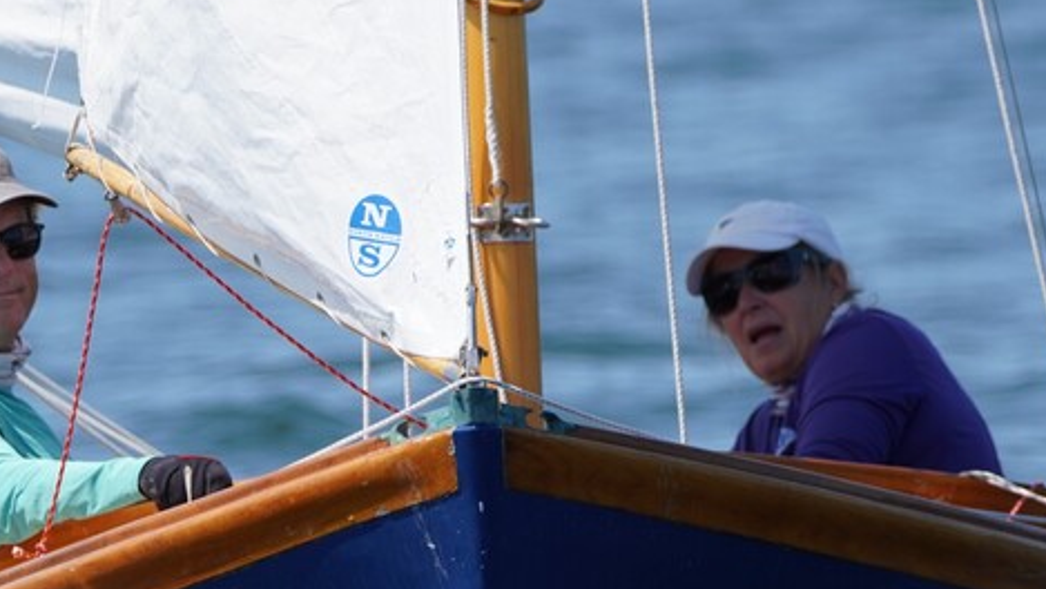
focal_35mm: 868
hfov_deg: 2.5
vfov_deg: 1.4
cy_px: 452
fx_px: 24079
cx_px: 350
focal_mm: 324
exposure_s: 1/1250
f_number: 5.6
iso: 250
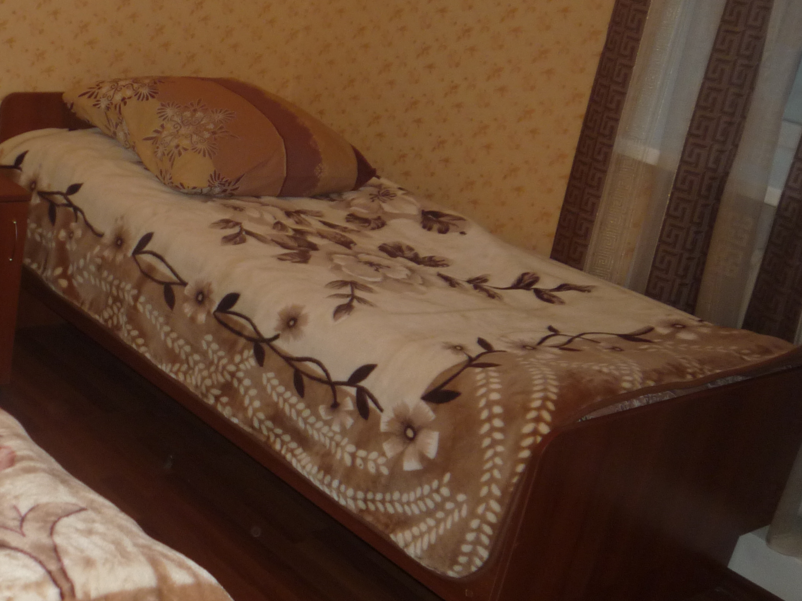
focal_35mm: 53
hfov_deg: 34.5
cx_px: 112
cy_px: 302
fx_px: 1228
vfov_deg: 27.5
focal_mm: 5.2
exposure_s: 1/30
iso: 160
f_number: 3.3
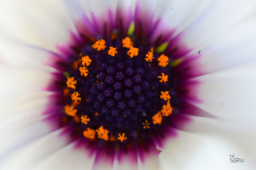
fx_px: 1120
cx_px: 128
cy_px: 85
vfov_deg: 8.7
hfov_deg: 13.0
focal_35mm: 158
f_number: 5.3
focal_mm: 105
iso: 720
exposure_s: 1/60
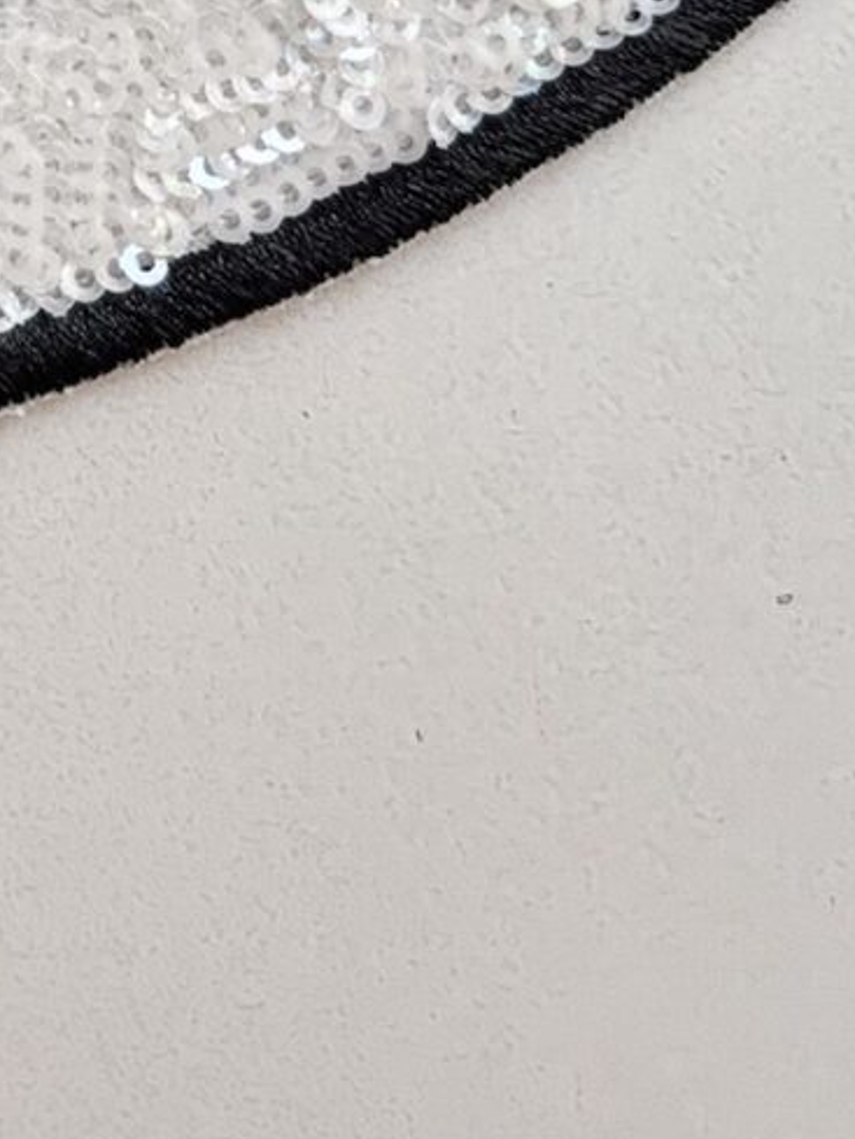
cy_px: -857
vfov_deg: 13.2
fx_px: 4477
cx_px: -690
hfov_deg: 10.3
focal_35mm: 136
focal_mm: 5.96
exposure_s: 1/121
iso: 100
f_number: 1.6
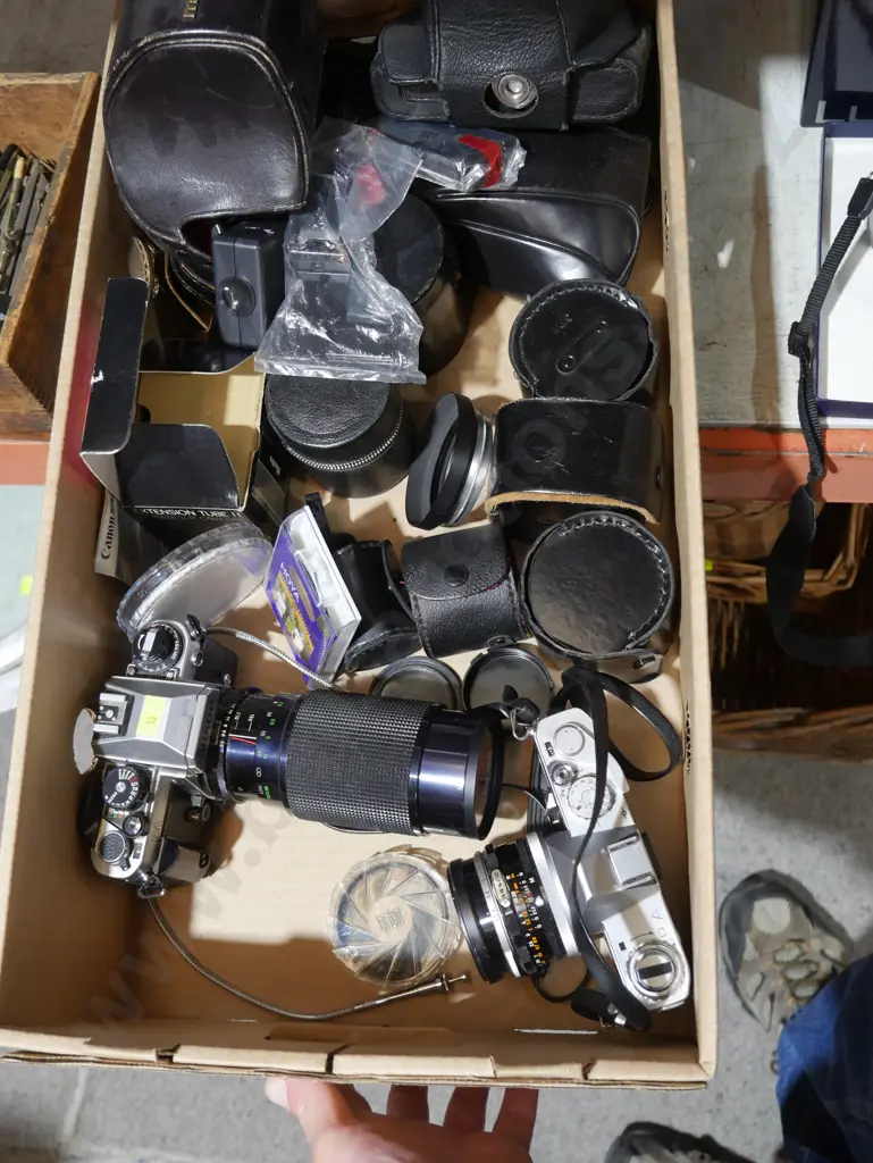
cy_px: 582
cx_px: 436
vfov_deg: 49.0
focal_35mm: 38
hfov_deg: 37.8
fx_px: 1277
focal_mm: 19
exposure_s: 1/60
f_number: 4.1
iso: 640
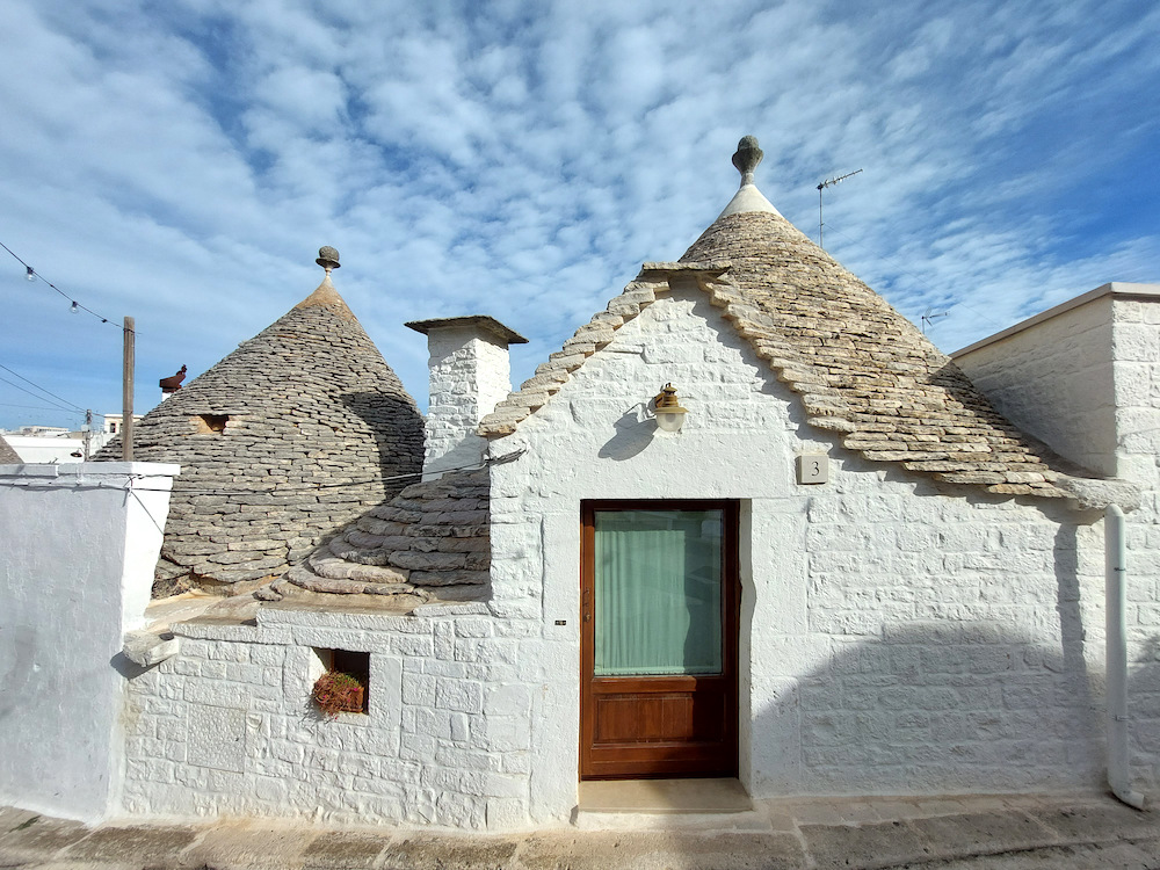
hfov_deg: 106.2
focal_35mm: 13
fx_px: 436
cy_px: 435
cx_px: 580
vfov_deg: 89.9
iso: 50
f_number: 2.2
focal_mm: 1.74
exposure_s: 1/3137
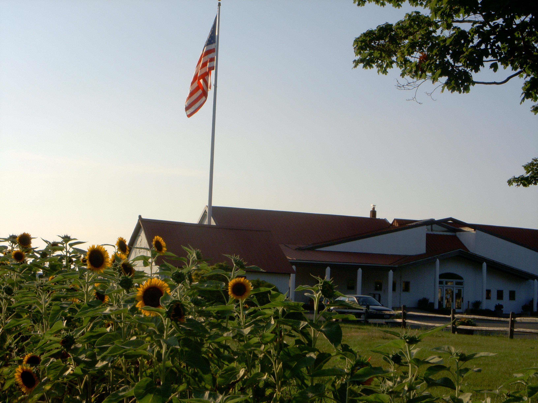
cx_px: 269
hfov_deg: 33.8
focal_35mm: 57
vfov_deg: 25.7
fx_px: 886
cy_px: 202
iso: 100
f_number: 7.2
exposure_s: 1/320
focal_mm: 9.4
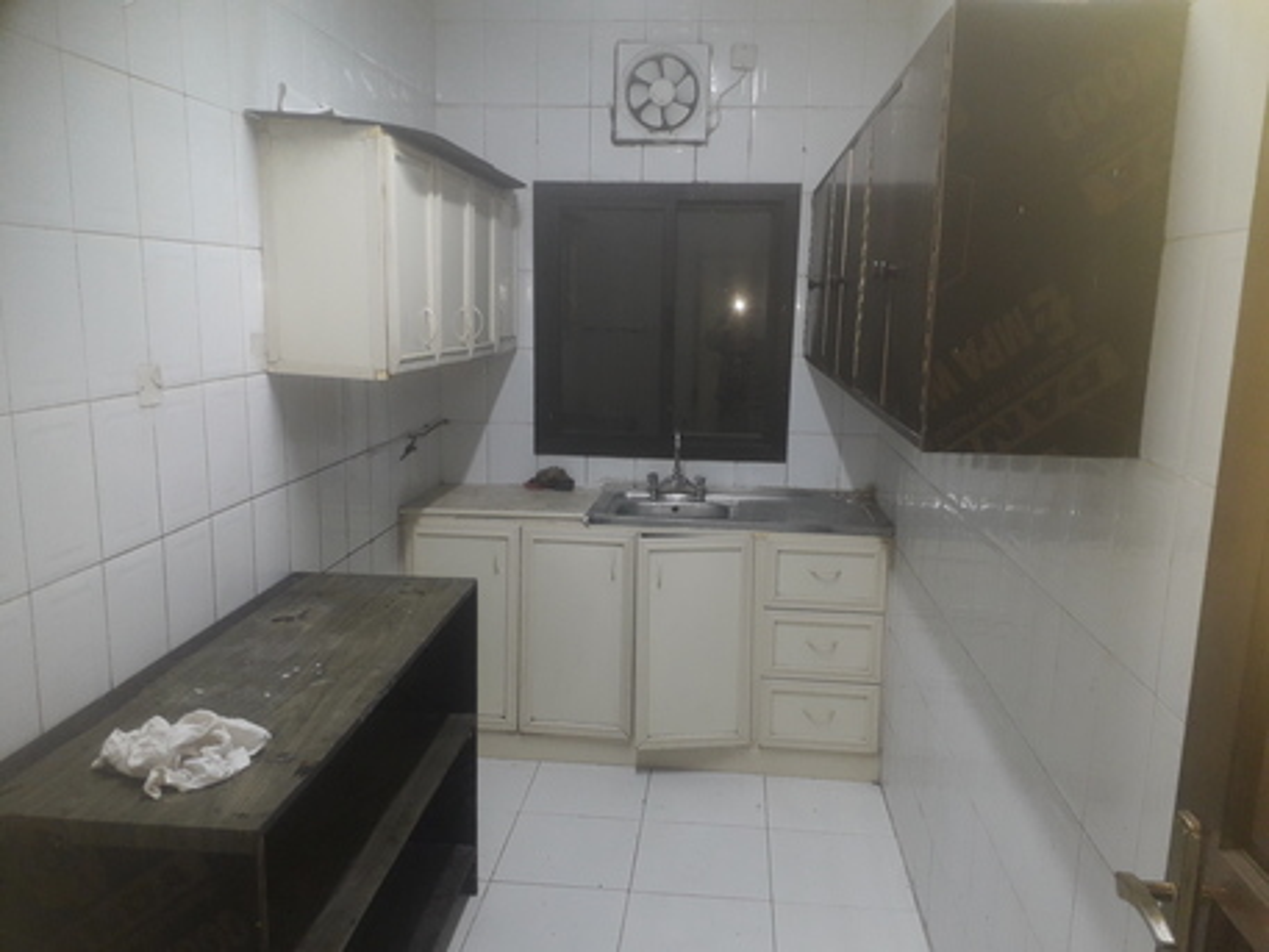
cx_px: 634
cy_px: 476
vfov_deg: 51.4
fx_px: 990
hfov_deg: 65.3
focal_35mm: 27
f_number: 1.9
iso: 100
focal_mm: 3.6
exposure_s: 1/50
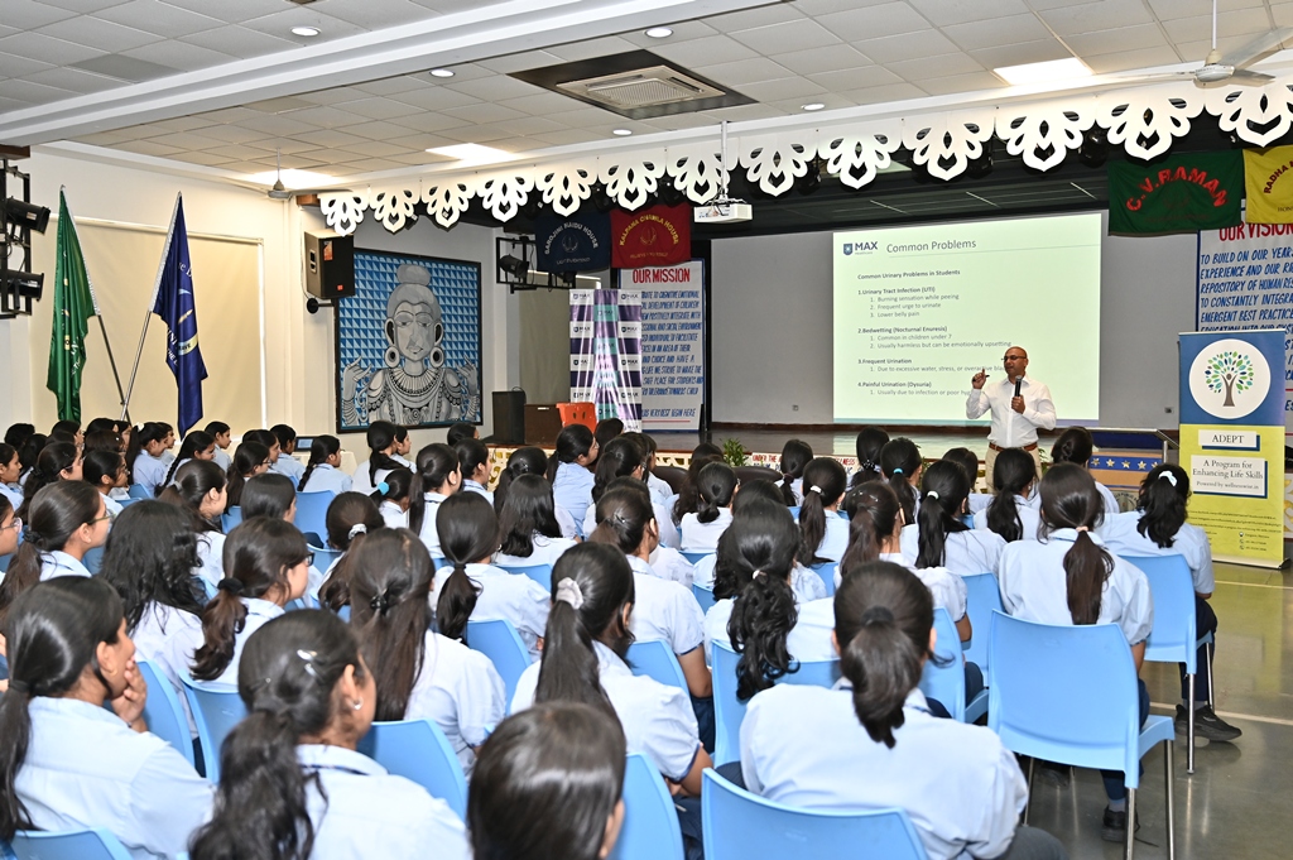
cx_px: 646
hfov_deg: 57.3
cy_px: 430
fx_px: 1184
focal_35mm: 33
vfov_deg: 39.9
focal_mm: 33
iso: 800
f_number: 4
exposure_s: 1/100
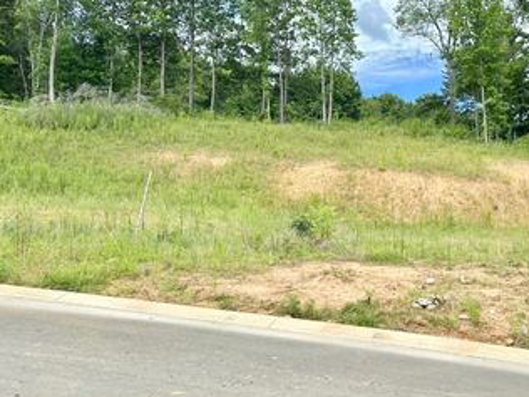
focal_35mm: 38
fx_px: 581
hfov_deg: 46.6
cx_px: 417
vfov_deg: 37.4
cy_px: 140
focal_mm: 6.86
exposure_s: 1/3717
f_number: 1.78
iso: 80
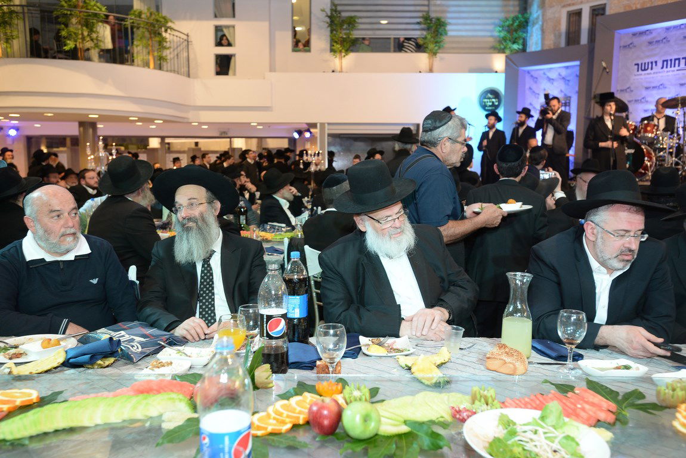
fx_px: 572
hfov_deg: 61.9
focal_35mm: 30
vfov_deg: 43.7
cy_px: 229
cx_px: 343
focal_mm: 30
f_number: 4
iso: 1000
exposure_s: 1/80
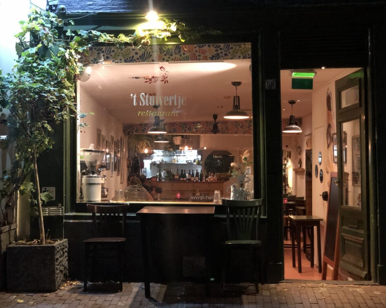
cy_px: 155
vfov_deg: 27.6
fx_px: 628
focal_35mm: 55
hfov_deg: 34.1
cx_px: 186
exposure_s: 1/8
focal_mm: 6
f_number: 2.4
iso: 200
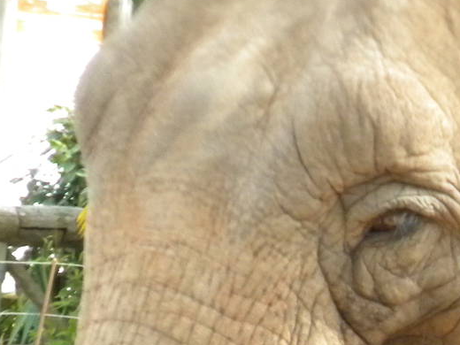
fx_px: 11375
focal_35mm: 856
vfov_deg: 1.7
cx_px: 450
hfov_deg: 2.3
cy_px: 383
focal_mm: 50.4
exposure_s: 1/306
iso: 400
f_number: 5.4
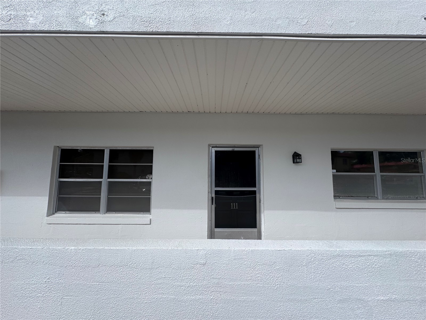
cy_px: 160
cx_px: 213
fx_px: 172
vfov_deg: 85.7
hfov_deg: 102.1
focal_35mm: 14
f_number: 2.2
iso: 50
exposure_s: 1/2208
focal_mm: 2.22
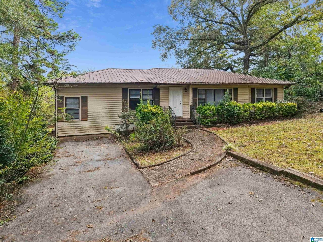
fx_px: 224
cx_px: 162
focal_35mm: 24
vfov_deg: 56.8
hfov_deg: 71.6
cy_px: 121
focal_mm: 8.7
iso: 410
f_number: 1.8
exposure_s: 1/2000
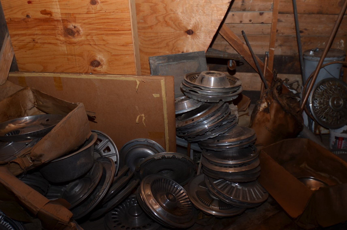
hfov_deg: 53.2
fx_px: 346
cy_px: 115
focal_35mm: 36
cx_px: 174
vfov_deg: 36.7
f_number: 4.5
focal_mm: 24
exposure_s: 1/125
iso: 100
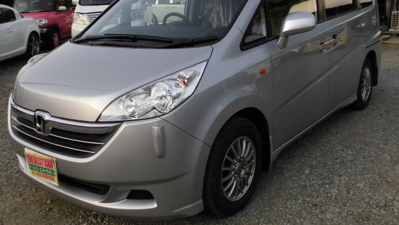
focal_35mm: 38
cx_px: 197
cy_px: 91
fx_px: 402
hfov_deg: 52.8
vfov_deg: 31.1
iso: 100
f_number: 4
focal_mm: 6.1
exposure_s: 1/160
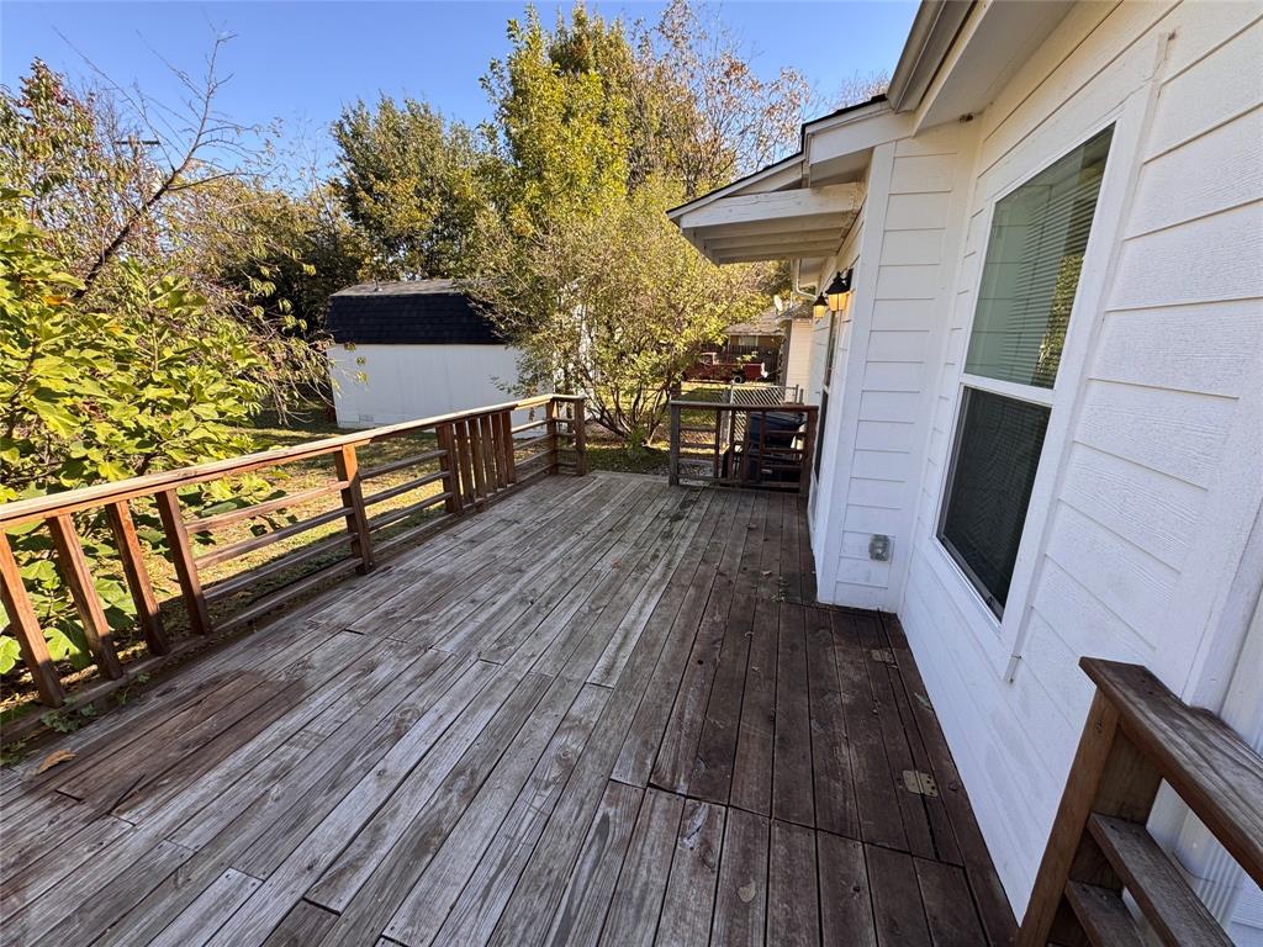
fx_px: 511
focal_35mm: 14
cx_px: 632
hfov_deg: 102.1
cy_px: 474
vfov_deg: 85.7
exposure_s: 1/276
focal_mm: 2.22
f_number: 2.2
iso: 40
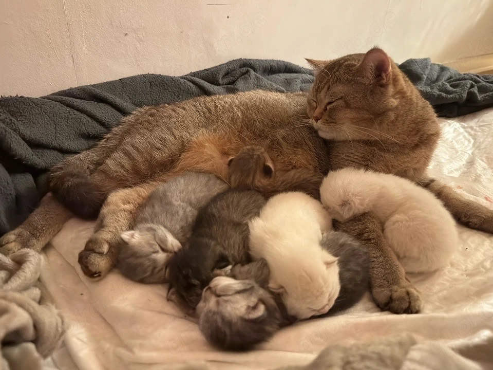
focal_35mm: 25
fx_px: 356
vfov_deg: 54.9
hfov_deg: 69.4
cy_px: 184
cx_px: 253
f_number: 1.78
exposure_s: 1/15
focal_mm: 6.76
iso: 1600
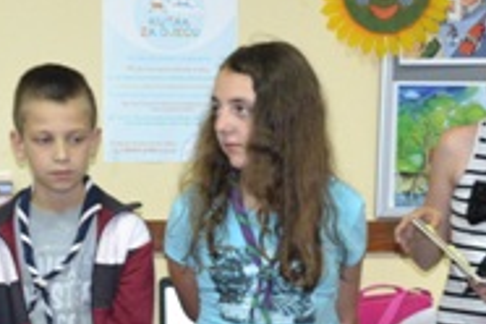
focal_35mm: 103
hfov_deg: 19.8
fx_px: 1390
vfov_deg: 13.0
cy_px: 385
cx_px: 246
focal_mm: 20
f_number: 3.8
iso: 2500
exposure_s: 1/60
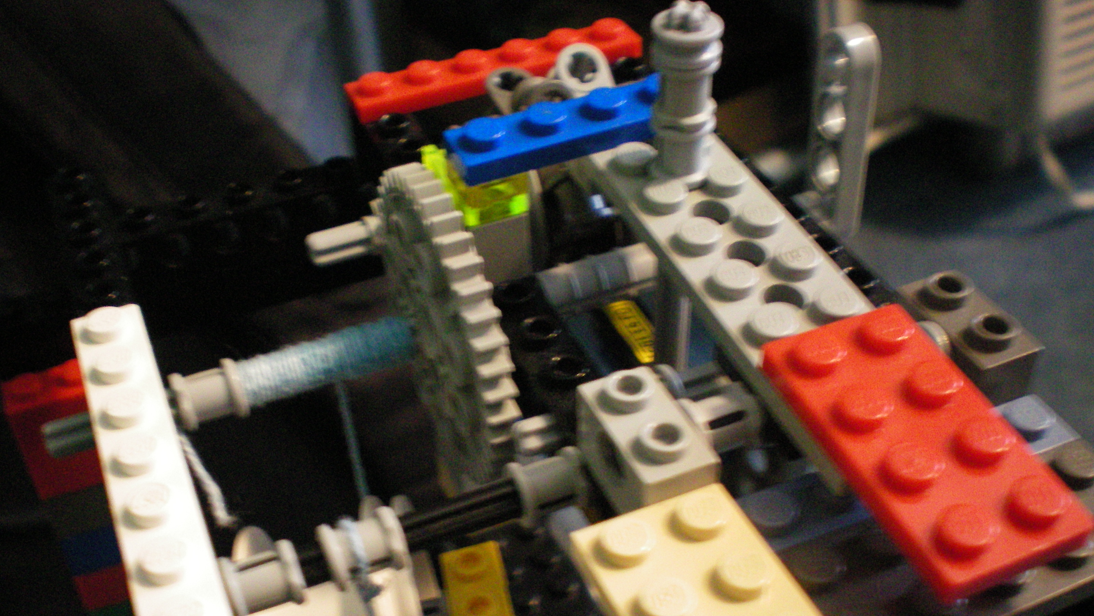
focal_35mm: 42
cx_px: 539
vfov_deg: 28.2
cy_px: 405
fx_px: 1218
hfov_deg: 48.4
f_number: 3.1
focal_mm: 6.3
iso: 400
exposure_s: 1/8
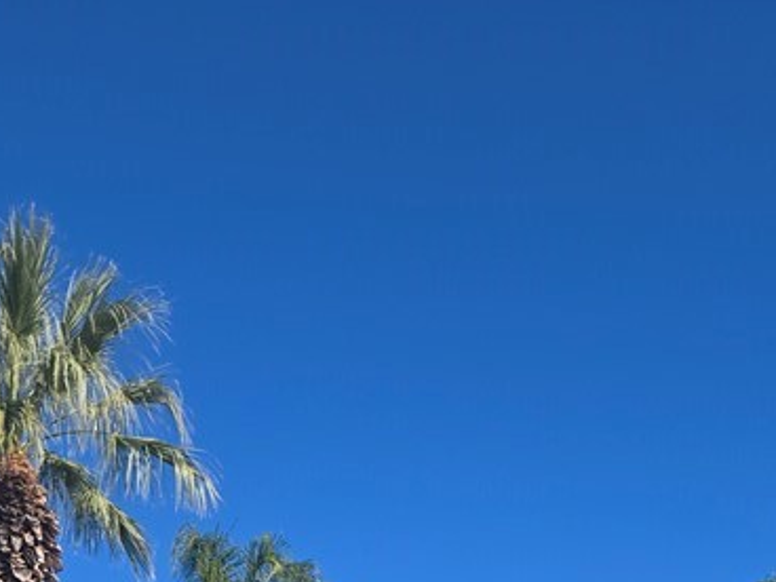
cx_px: 477
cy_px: 1037
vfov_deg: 18.3
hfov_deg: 30.2
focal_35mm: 64
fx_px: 1435
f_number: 1.8
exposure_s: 1/1899
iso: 25
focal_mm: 5.4
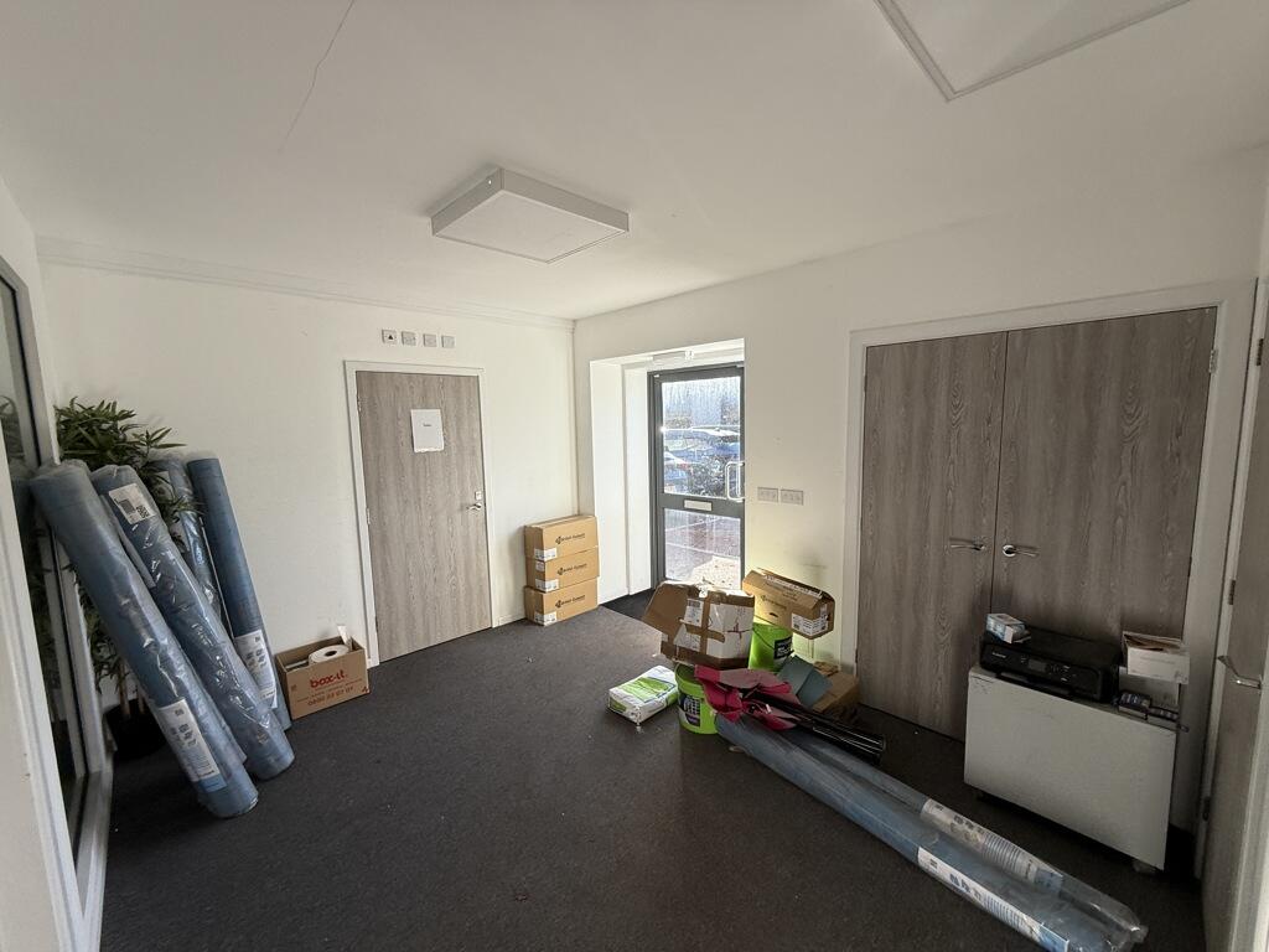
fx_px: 513
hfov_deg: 102.1
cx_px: 634
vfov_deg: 85.7
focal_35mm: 14
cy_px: 476
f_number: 2.2
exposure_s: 1/261
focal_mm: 2.22
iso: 50
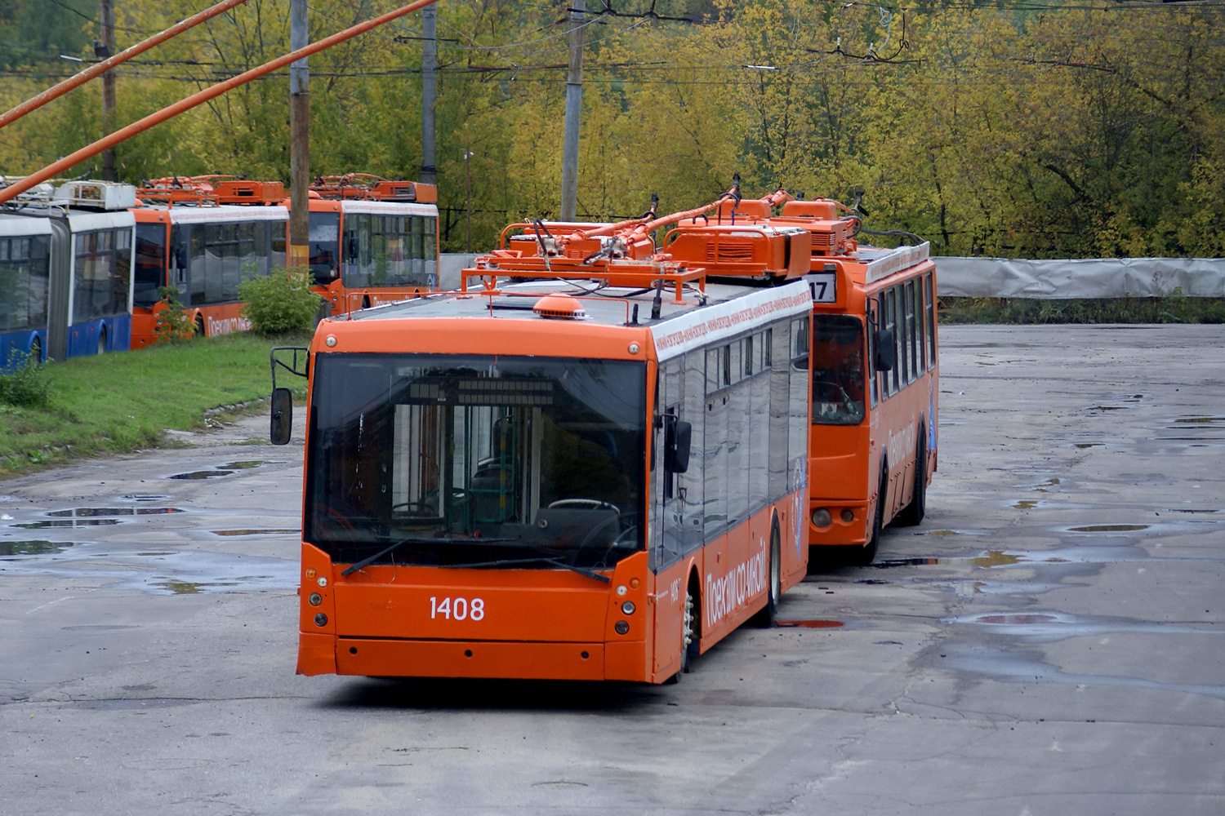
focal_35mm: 158
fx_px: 5359
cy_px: 408
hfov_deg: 13.0
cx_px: 612
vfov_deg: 8.7
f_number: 4.5
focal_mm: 105
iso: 250
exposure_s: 1/160
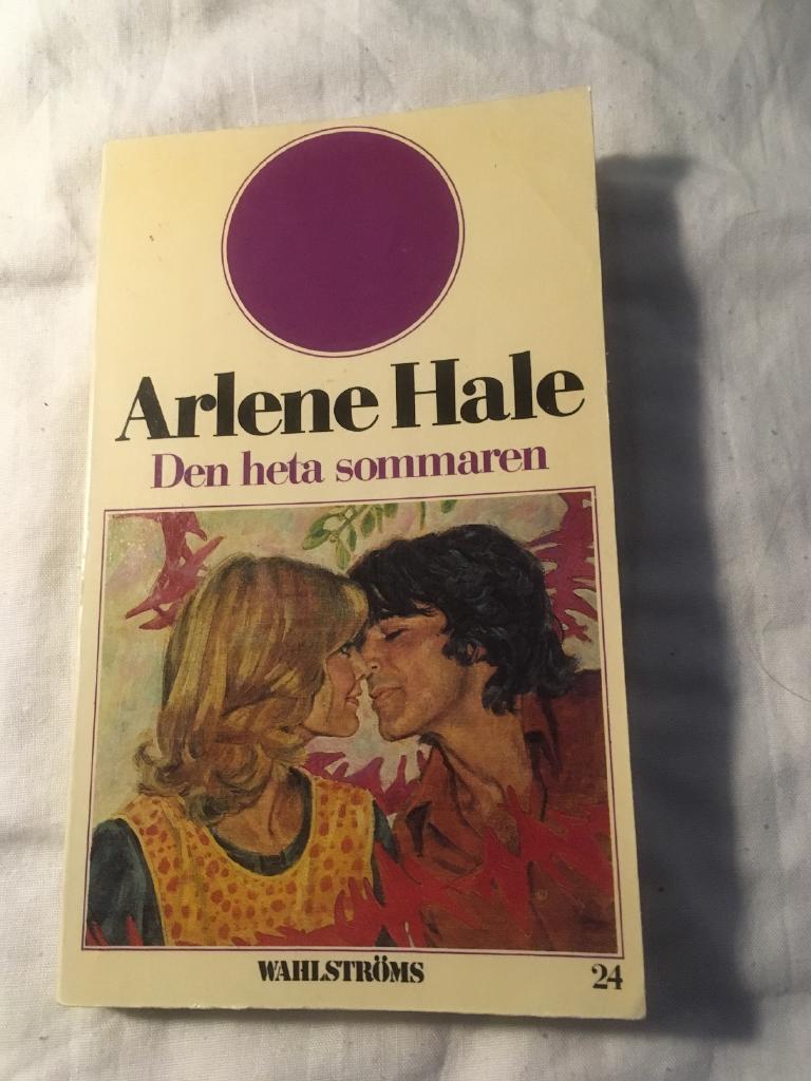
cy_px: 540
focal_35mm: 29
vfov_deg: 61.7
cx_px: 406
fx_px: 906
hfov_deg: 48.2
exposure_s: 1/33
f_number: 2.2
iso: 200
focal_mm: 4.15
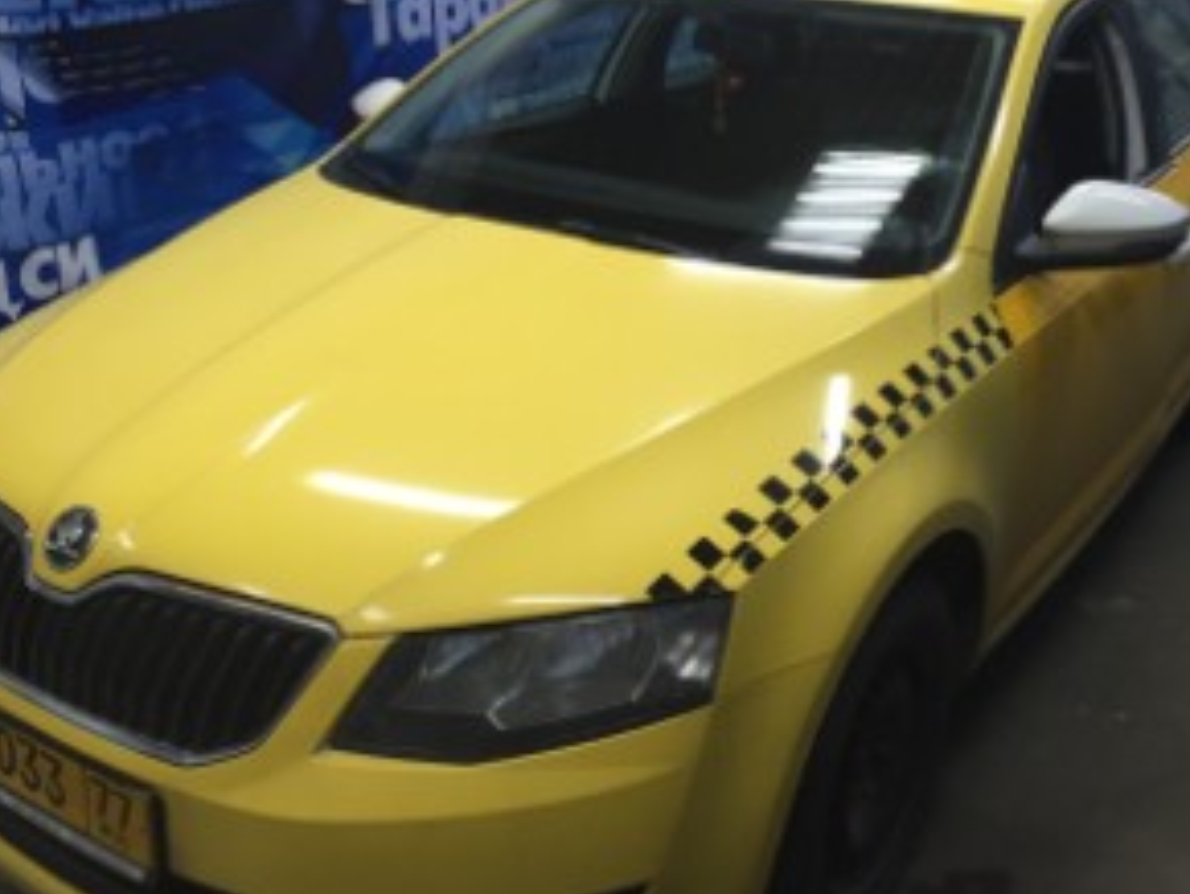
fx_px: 1376
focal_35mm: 40
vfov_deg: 35.8
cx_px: 632
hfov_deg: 46.7
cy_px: 332
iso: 100
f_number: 2.2
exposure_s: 1/33
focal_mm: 4.15
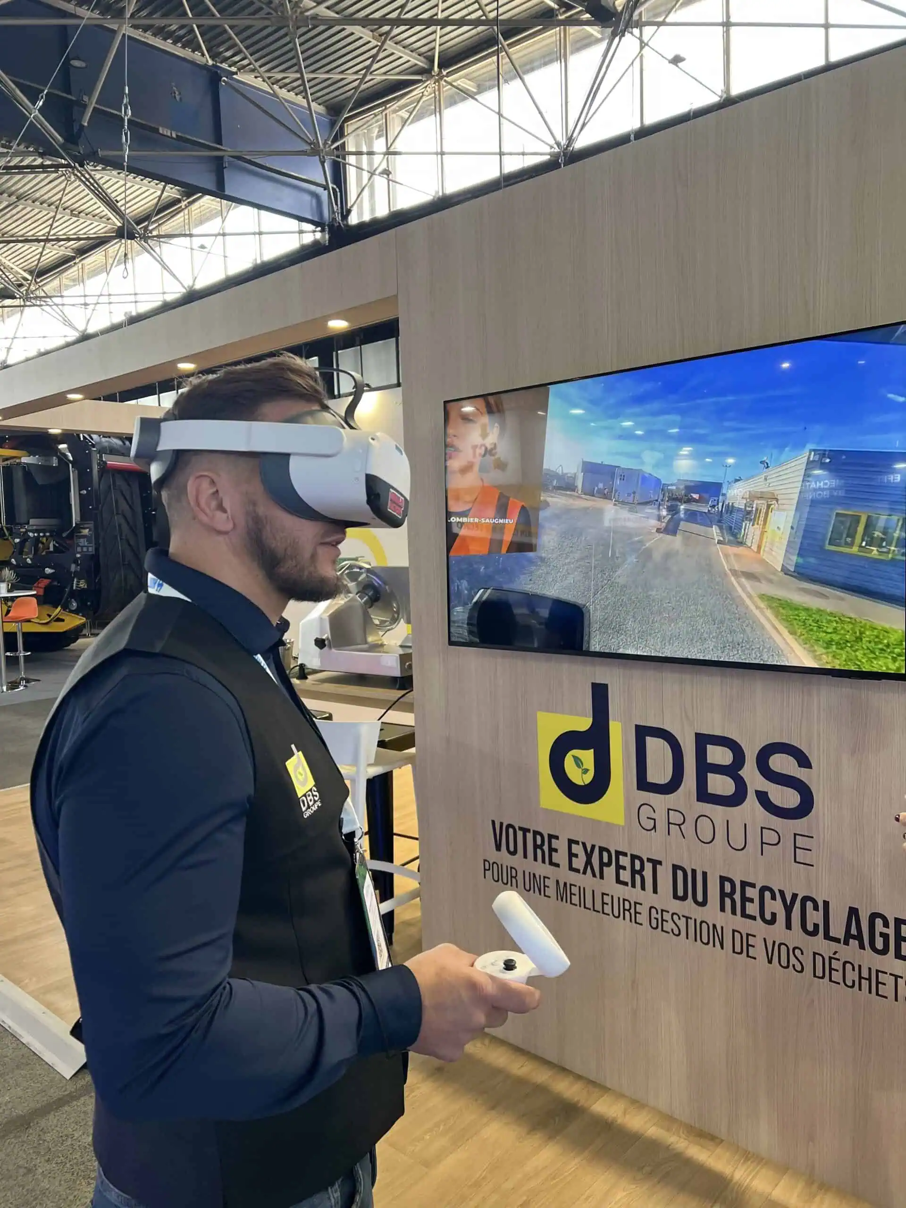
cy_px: 604
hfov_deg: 53.1
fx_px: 907
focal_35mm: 26
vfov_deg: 67.3
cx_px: 453
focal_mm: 5.7
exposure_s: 1/100
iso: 80
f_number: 1.5
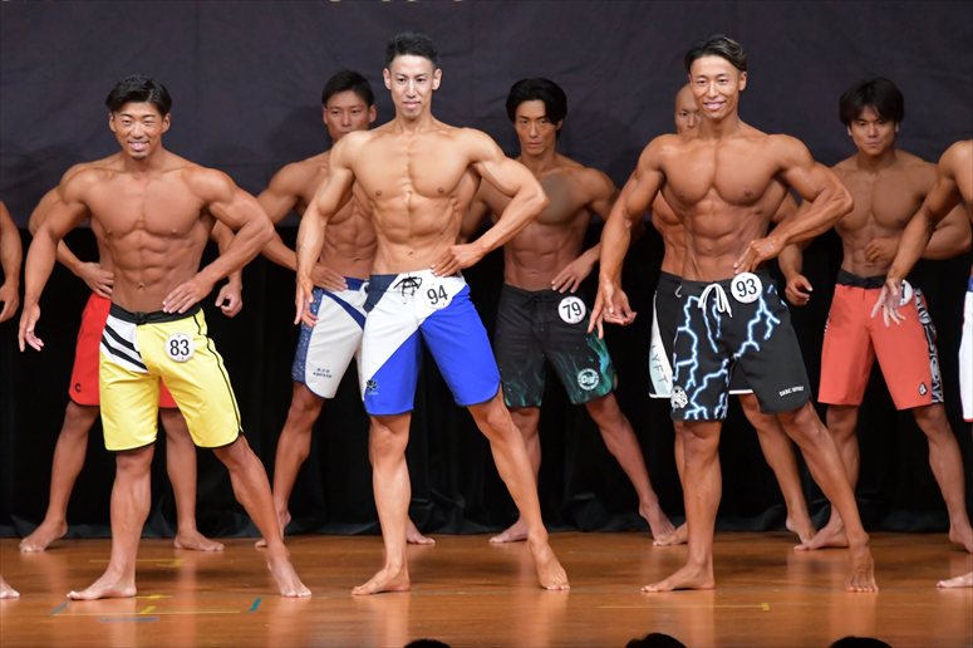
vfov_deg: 5.1
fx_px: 7294
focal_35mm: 270
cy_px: 324
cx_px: 486
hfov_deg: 7.6
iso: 5000
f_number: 5.6
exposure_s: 1/400
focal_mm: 180
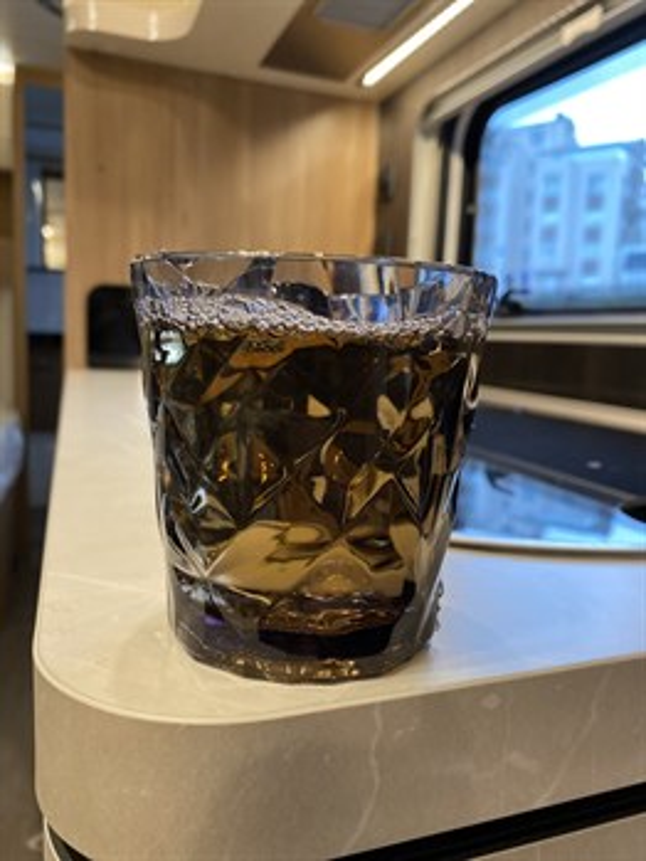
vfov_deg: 67.3
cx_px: 323
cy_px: 430
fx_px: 647
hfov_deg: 53.1
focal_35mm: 26
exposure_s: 1/60
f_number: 1.8
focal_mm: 4.25
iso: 250
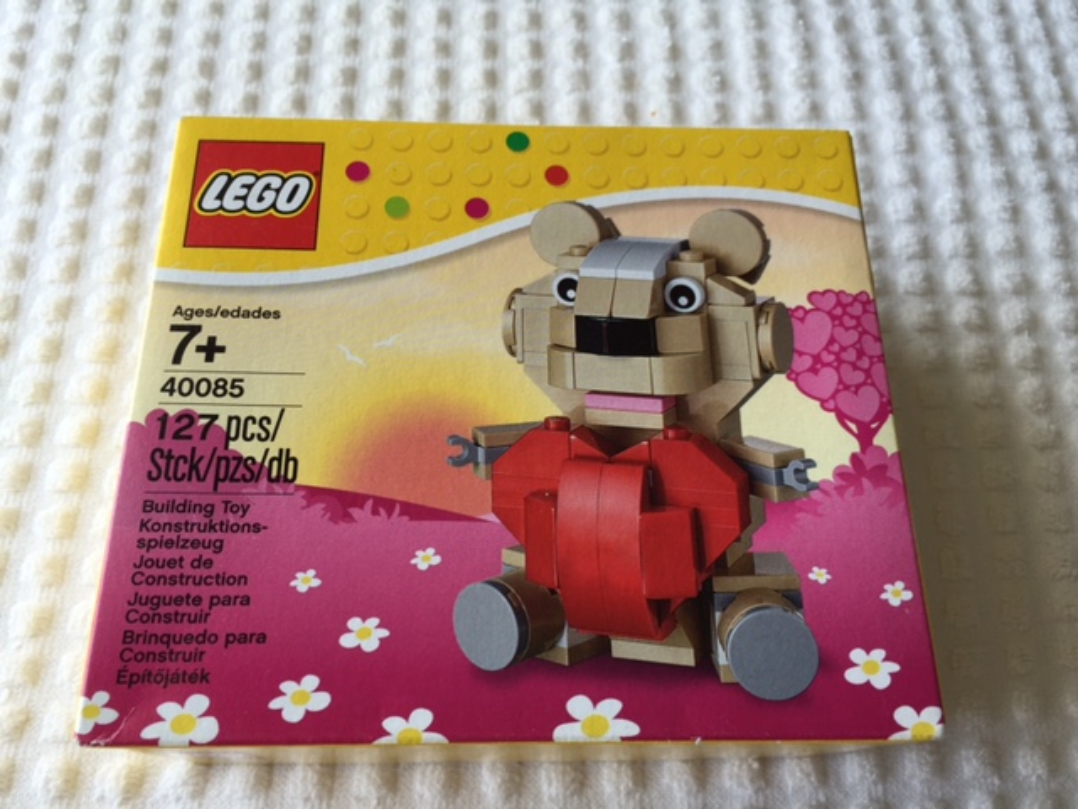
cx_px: 539
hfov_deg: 61.7
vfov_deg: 48.2
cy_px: 404
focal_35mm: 29
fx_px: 903
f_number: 2.2
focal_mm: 4.15
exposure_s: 1/60
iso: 32
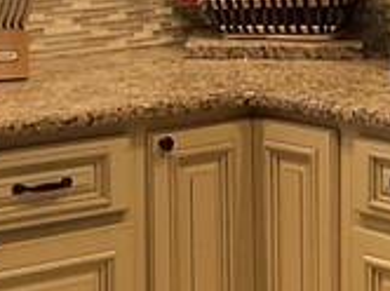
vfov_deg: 8.2
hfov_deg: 11.0
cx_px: 378
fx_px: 2014
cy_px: -5
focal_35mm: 179
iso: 100
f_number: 1.8
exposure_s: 1/60
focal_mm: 3
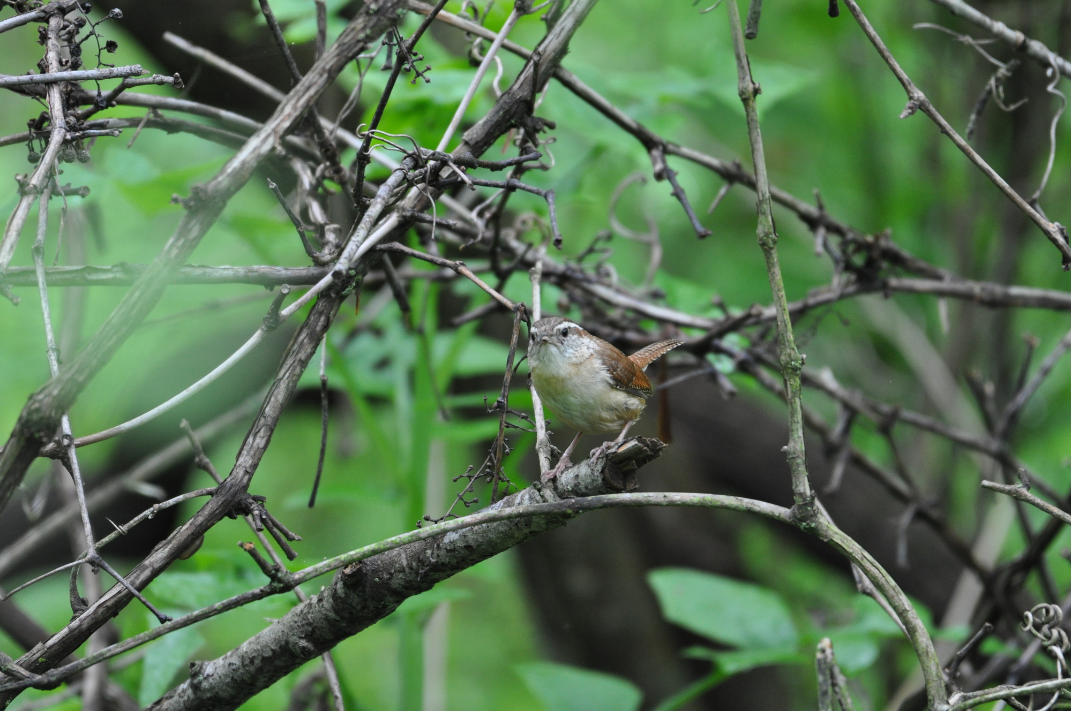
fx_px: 22287
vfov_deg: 1.8
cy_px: 356
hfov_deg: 2.8
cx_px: 536
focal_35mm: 750
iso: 800
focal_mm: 500
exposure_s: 1/200
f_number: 5.6
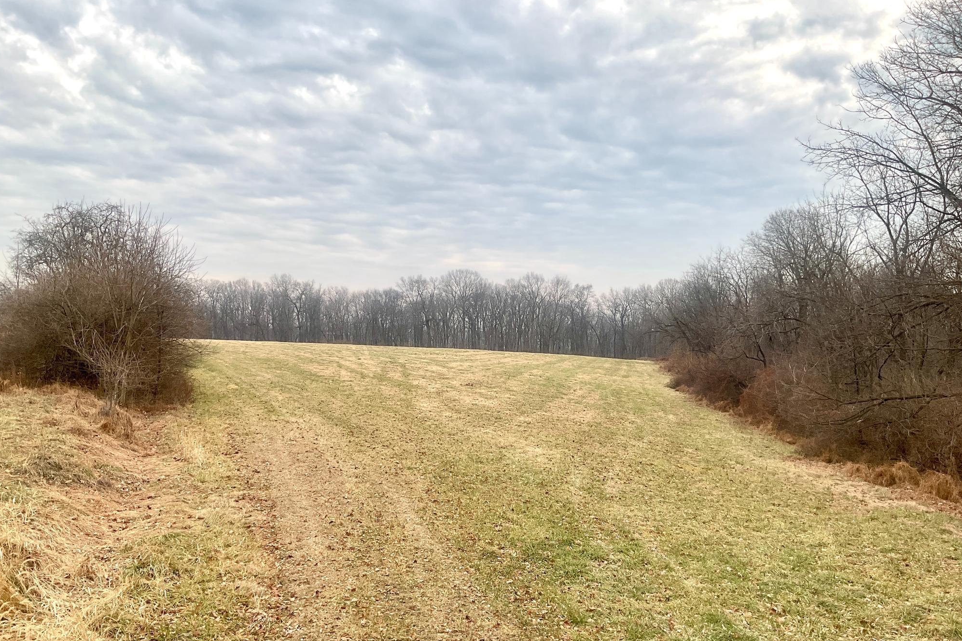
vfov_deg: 42.3
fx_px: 828
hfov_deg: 60.3
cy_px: 352
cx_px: 474
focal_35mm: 31
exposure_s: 1/121
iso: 16
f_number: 1.8
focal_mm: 3
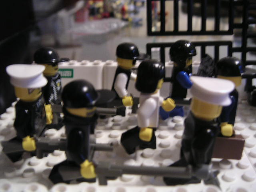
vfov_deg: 37.7
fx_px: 281
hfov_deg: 49.0
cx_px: 128
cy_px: 96
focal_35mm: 38
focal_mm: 6
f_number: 2.8
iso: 100
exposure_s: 1/2
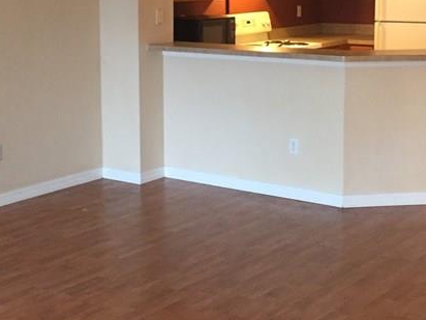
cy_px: 81
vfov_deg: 20.3
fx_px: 886
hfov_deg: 27.0
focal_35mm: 72
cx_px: 171
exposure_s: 1/30
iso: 160
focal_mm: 4.15
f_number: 2.2
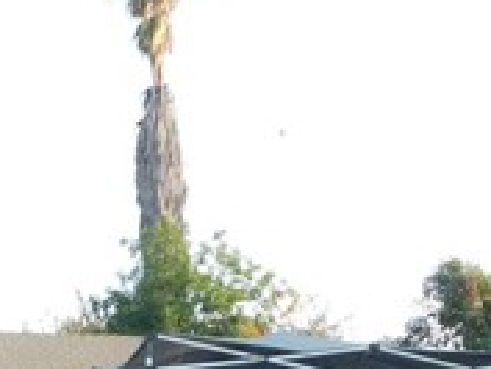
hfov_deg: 23.5
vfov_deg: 16.0
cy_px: 583
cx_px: 194
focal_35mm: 83
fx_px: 1178
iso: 125
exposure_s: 1/200
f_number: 3
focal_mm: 4
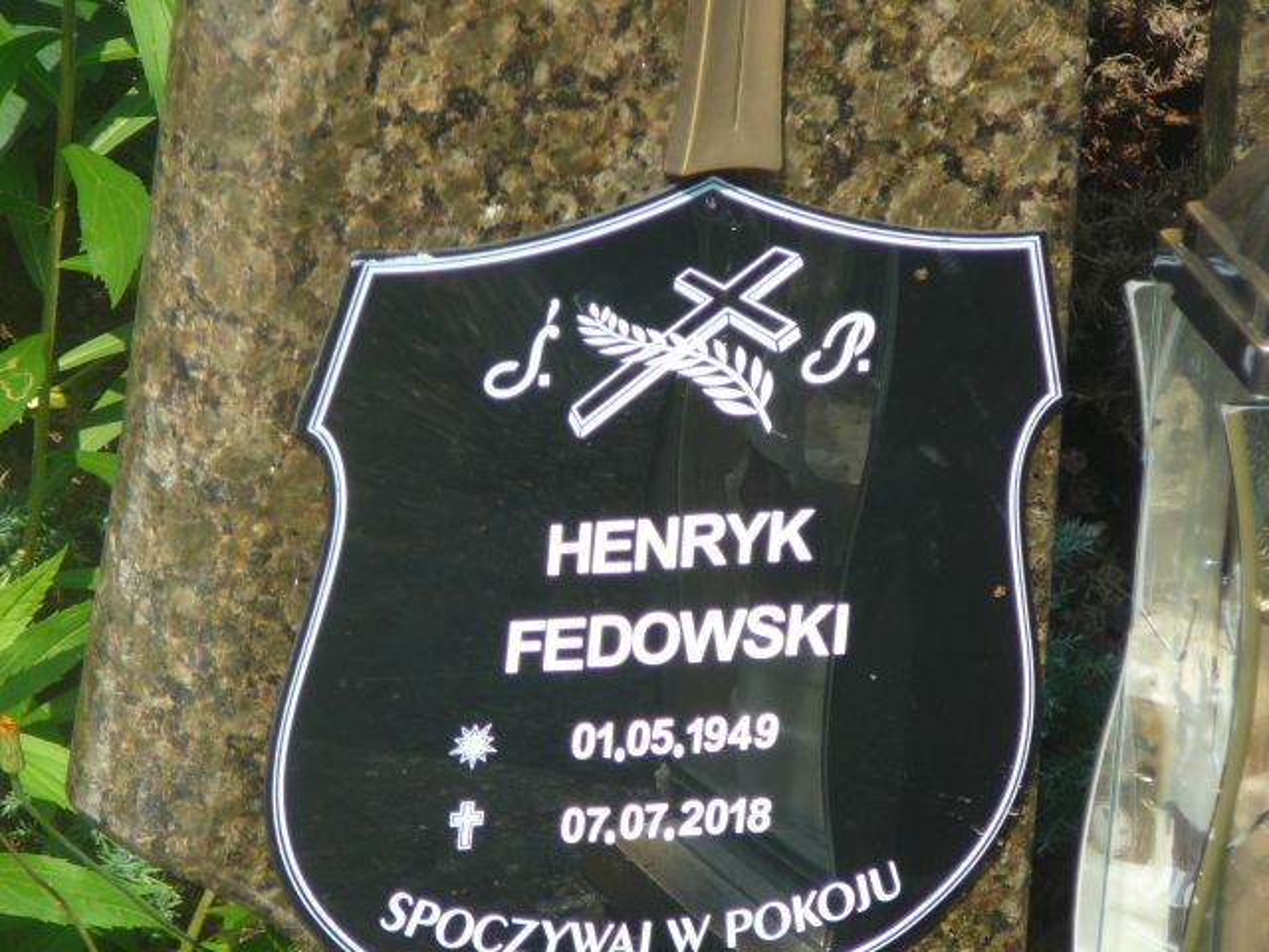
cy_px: 476
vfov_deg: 5.8
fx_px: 9385
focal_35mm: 256
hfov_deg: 7.7
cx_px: 634
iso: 80
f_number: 4.1
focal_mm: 38
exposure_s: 1/320
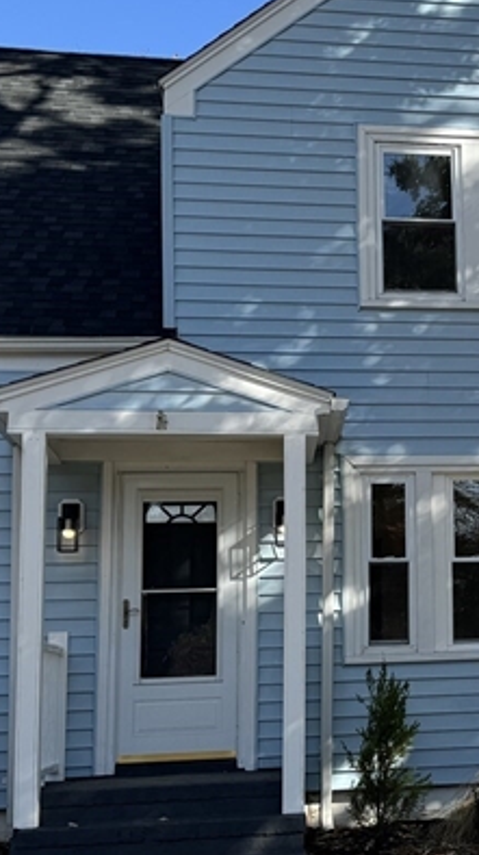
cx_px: 592
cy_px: 438
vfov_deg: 31.0
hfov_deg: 16.8
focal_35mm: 68
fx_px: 1539
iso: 80
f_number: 1.78
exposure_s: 1/1678
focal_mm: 6.76
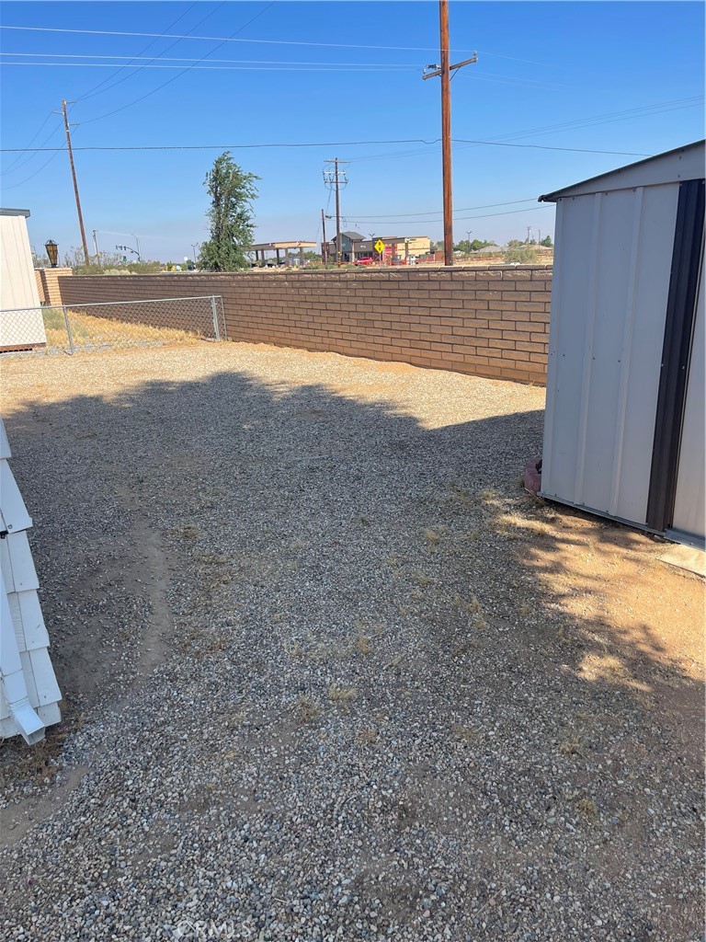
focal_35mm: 25
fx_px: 680
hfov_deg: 54.9
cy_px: 471
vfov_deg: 69.4
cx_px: 353
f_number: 1.6
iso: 32
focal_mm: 5.1
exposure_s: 1/2545
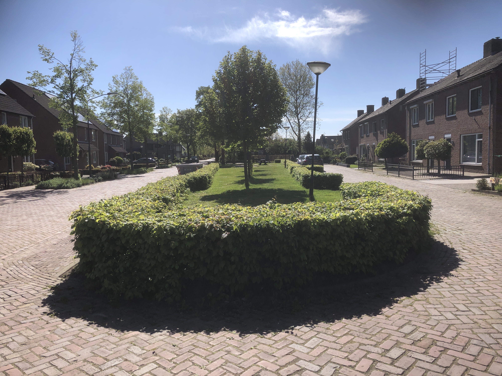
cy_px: 188
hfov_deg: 63.4
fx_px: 406
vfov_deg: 49.7
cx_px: 251
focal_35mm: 28
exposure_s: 1/2404
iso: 20
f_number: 1.8
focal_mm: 3.99
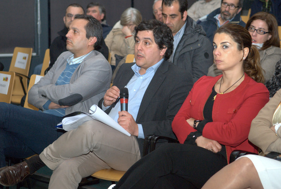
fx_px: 661
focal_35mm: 85
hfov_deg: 24.0
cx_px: 141
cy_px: 95
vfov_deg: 16.3
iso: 400
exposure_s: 1/80
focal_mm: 55
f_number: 3.5
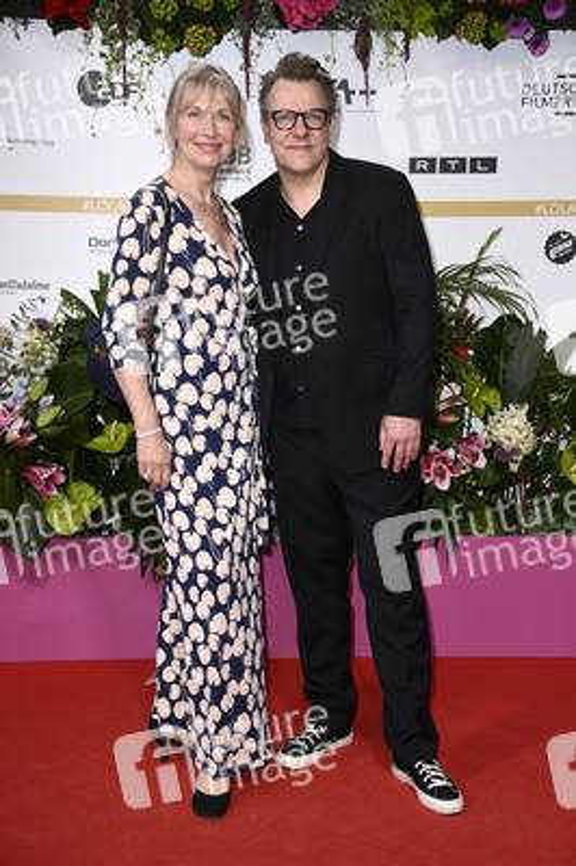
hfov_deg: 21.9
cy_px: 433
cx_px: 288
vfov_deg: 32.4
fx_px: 1490
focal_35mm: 62
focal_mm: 62
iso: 500
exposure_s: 1/250
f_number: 5.6
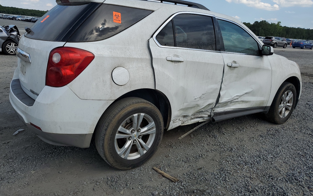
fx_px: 239
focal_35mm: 28
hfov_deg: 66.5
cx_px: 157
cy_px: 83
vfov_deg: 44.4
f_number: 1.5
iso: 50
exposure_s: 1/3333
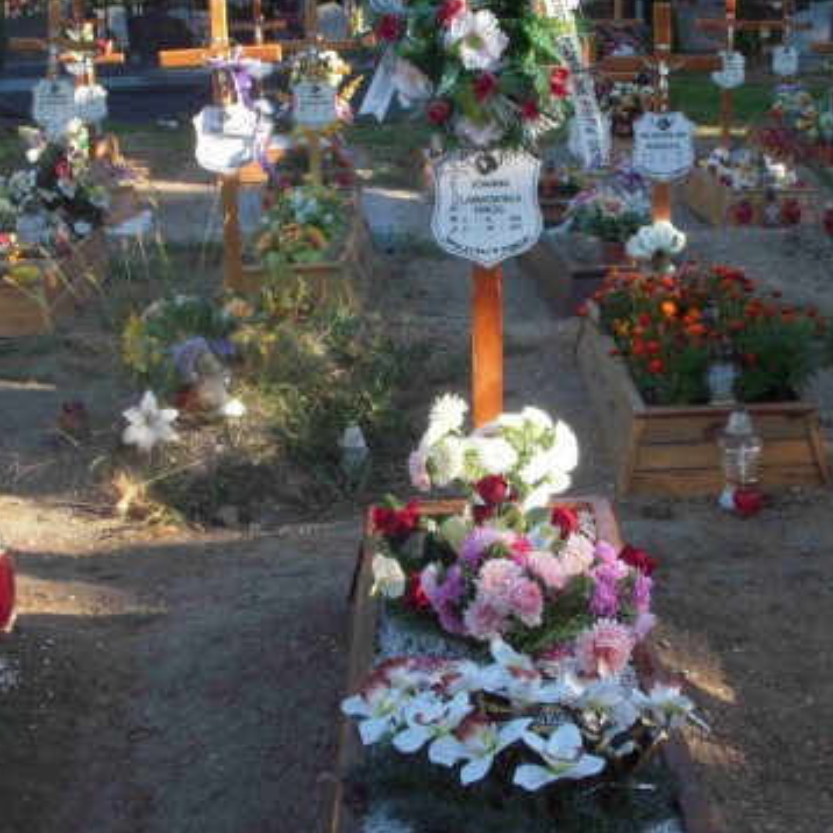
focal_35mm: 60
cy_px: 391
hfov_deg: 28.5
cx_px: 521
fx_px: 1634
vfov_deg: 28.6
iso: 100
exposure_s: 1/250
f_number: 3.3
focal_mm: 6.3
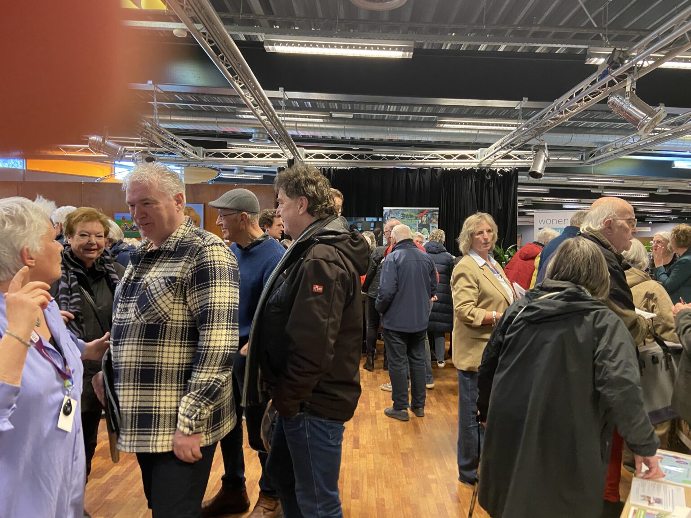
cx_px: 346
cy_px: 259
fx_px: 519
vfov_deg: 53.1
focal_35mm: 26
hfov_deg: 67.3
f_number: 1.8
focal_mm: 4.25
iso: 500
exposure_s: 1/50
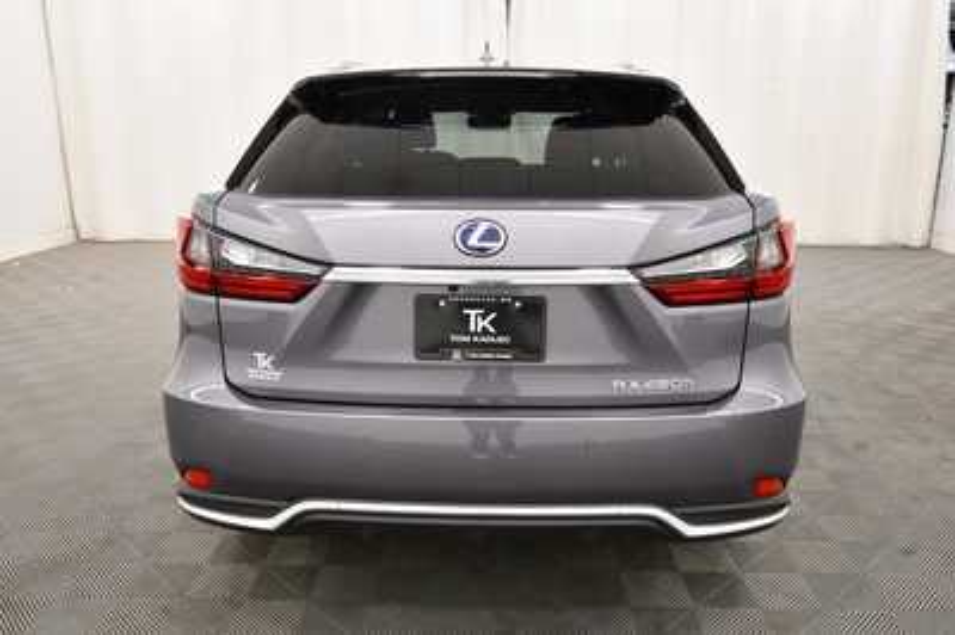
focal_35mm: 28
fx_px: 742
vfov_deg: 46.3
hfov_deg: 65.5
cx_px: 478
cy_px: 318
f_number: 5.6
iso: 1250
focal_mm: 19
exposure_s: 1/125
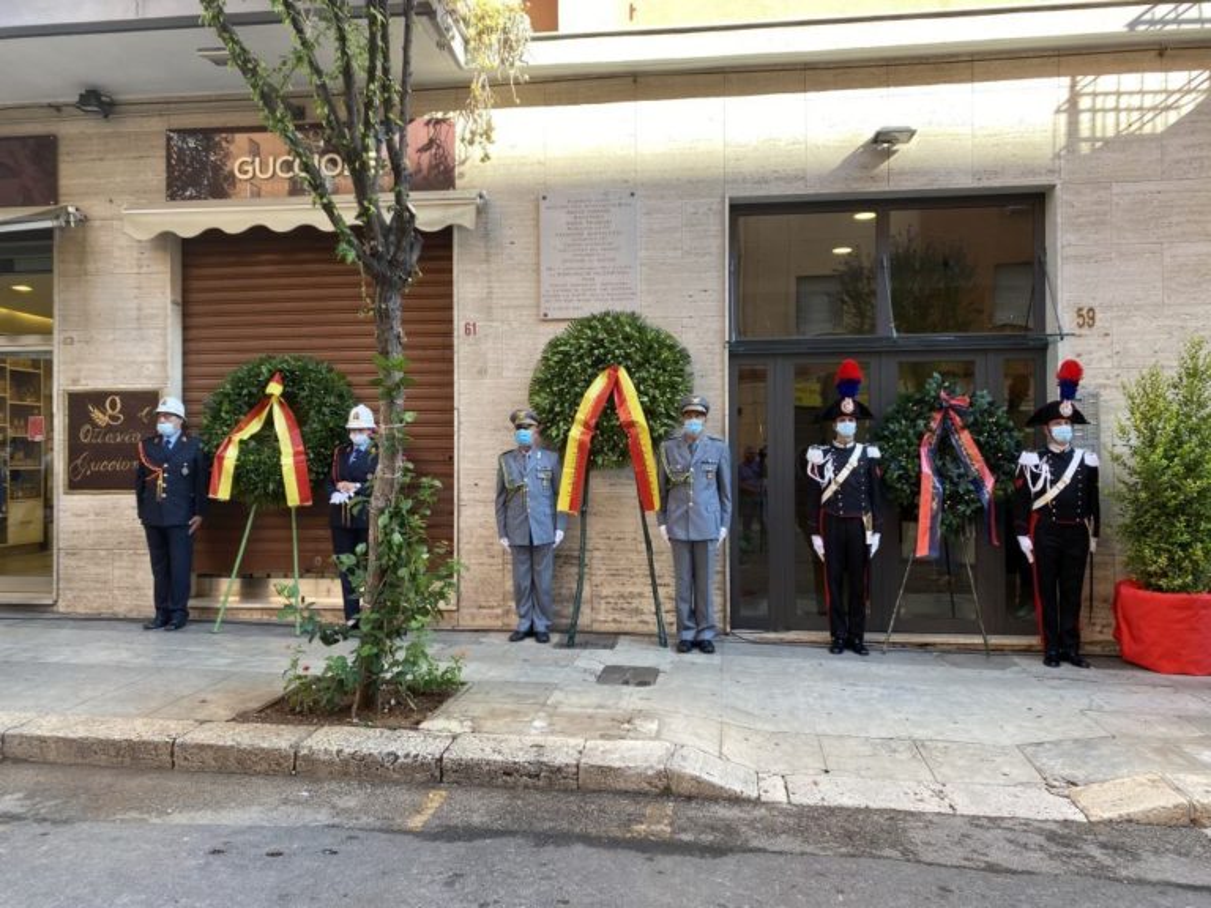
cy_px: 454
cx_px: 606
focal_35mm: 26
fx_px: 910
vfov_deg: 53.1
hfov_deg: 67.3
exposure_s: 1/122
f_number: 1.8
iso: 32
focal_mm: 4.25
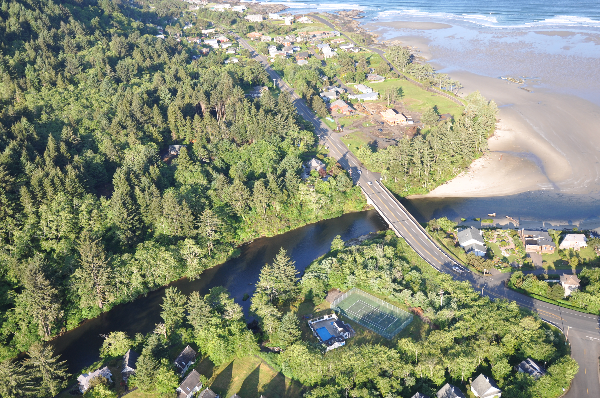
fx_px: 599
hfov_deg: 53.2
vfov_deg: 36.8
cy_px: 181
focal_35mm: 36
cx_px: 307
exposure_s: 1/250
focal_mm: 22
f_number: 5.6
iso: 200
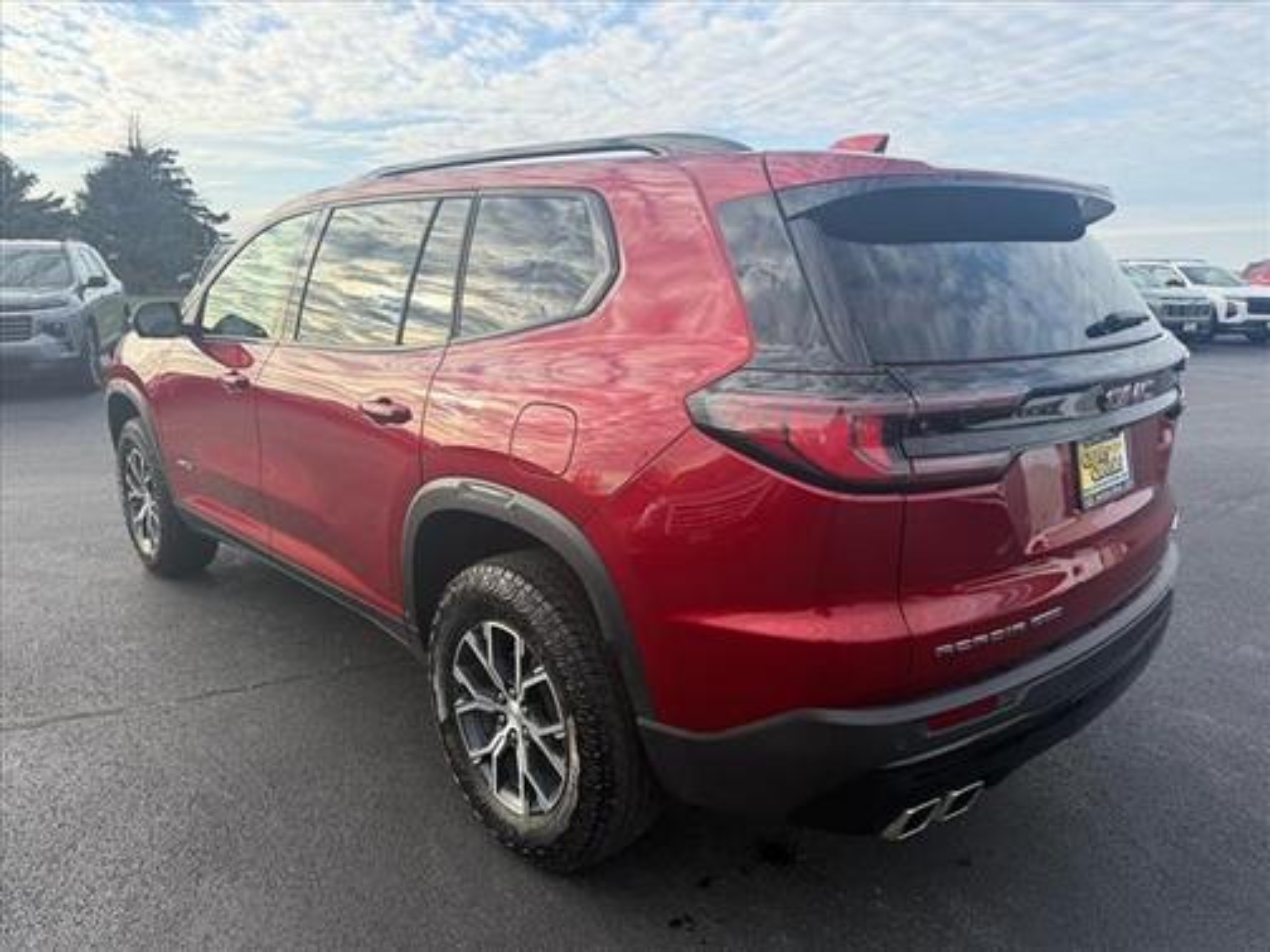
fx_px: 881
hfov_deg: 71.6
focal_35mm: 24
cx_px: 635
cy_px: 476
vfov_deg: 56.8
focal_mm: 6.76
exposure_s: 1/2110
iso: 100
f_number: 1.78
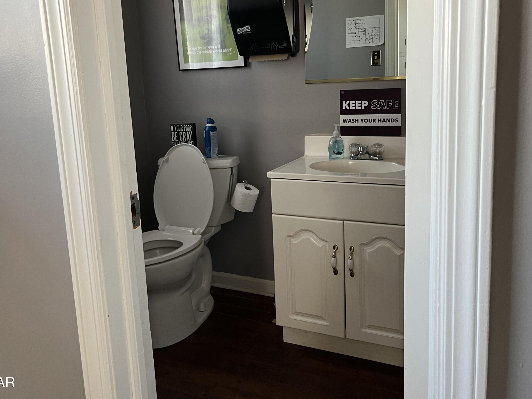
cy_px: 159
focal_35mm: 32
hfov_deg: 56.8
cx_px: 255
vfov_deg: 43.9
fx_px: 492
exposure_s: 1/60
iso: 160
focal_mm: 5.1
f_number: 1.6
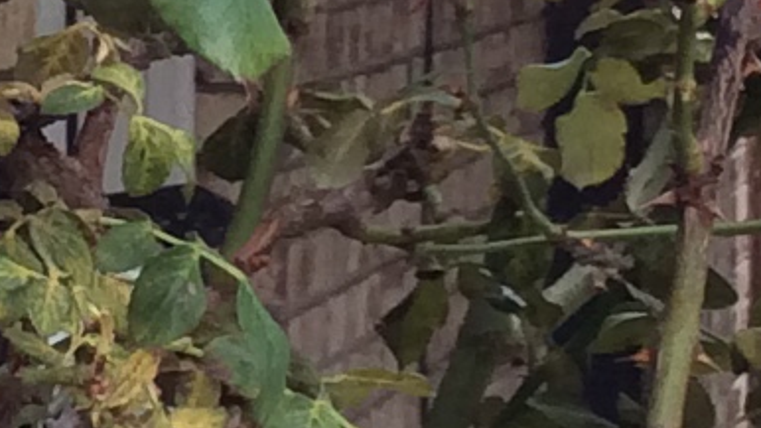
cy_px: 22
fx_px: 4721
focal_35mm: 234
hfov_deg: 9.1
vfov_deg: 5.2
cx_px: -93
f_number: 2.4
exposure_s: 1/163
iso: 32
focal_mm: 3.3
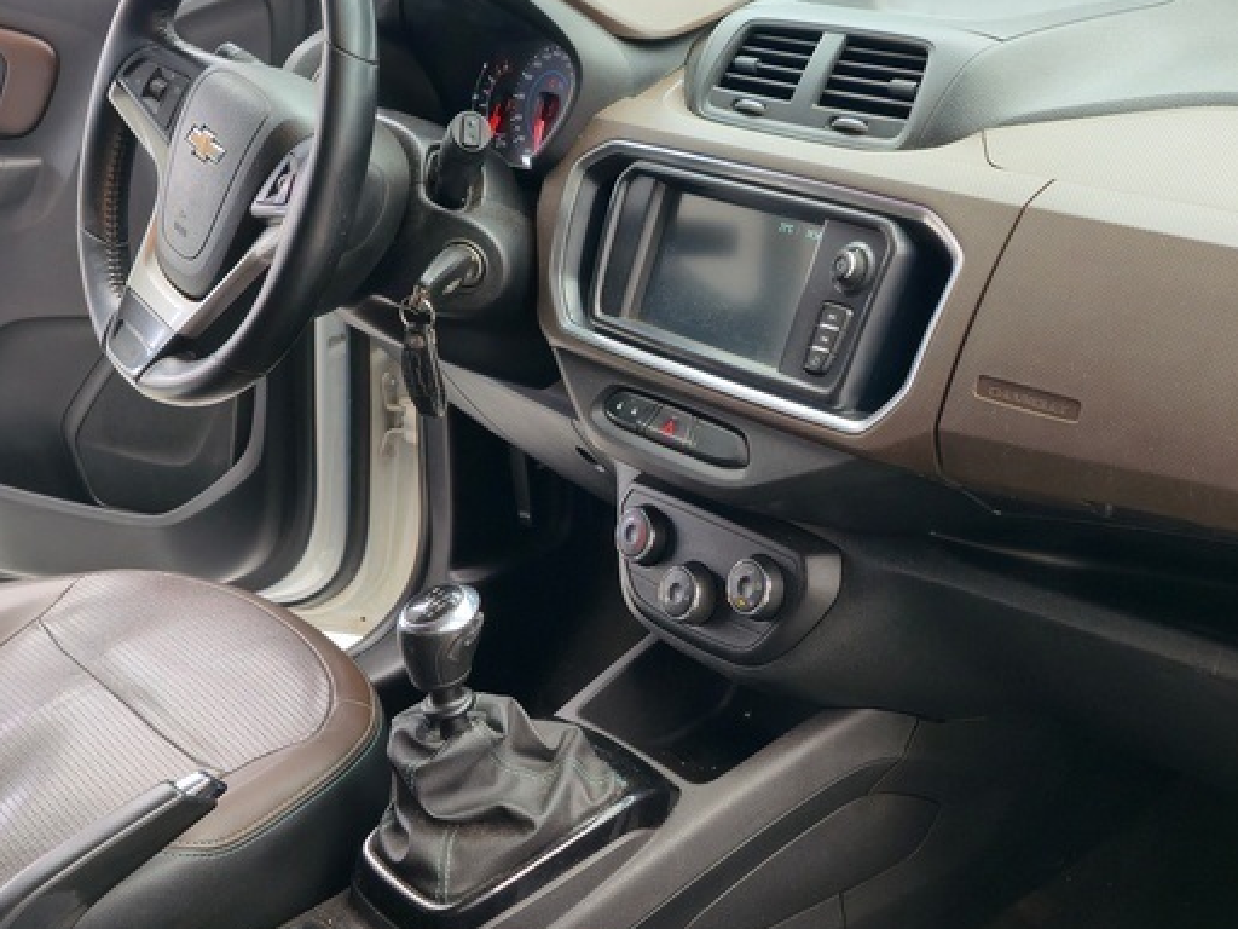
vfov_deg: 31.3
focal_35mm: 46
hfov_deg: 40.8
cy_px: 612
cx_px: 810
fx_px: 1645
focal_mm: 6.3
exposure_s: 1/60
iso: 50
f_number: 1.7
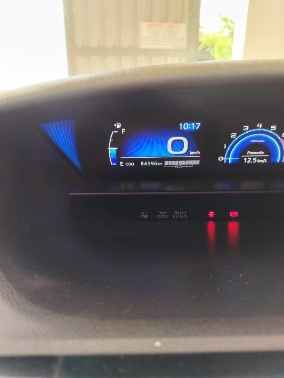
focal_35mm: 25
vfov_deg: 69.4
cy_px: 191
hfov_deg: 54.9
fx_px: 274
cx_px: 145
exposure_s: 1/33.3
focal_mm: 5.25
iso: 588
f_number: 1.75
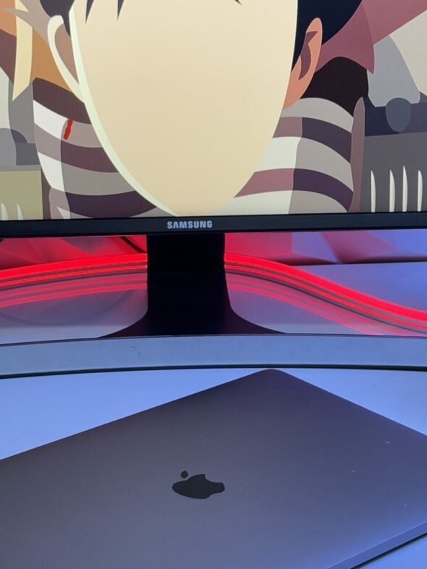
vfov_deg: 24.0
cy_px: 360
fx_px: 1331
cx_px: 194
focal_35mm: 81
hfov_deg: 18.2
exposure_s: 1/60
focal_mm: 6.76
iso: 160
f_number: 1.78
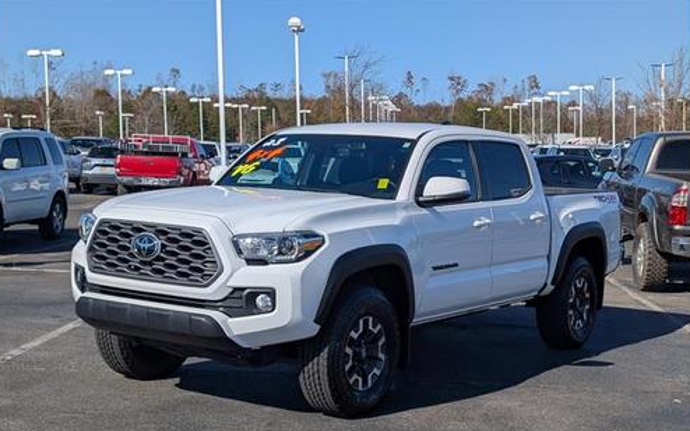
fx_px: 997
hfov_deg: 38.2
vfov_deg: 24.4
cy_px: 257
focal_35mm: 53
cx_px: 342
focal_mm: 6.9
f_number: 1.68
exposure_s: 1/3333
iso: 21
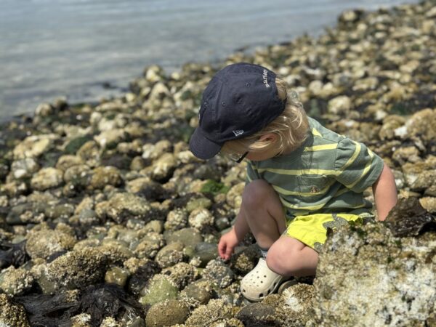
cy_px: 164
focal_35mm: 48
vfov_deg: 30.3
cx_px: 218
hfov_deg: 39.7
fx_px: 605
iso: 64
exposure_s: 1/4975
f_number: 1.78
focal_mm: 6.76
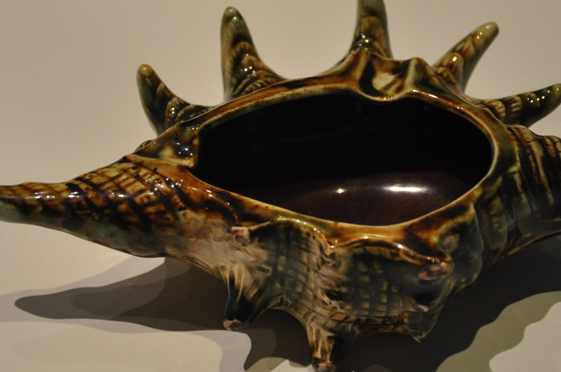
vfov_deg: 10.5
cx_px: 280
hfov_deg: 15.8
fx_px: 2023
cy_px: 156
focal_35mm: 130
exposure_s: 1/50
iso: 800
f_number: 5
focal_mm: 52
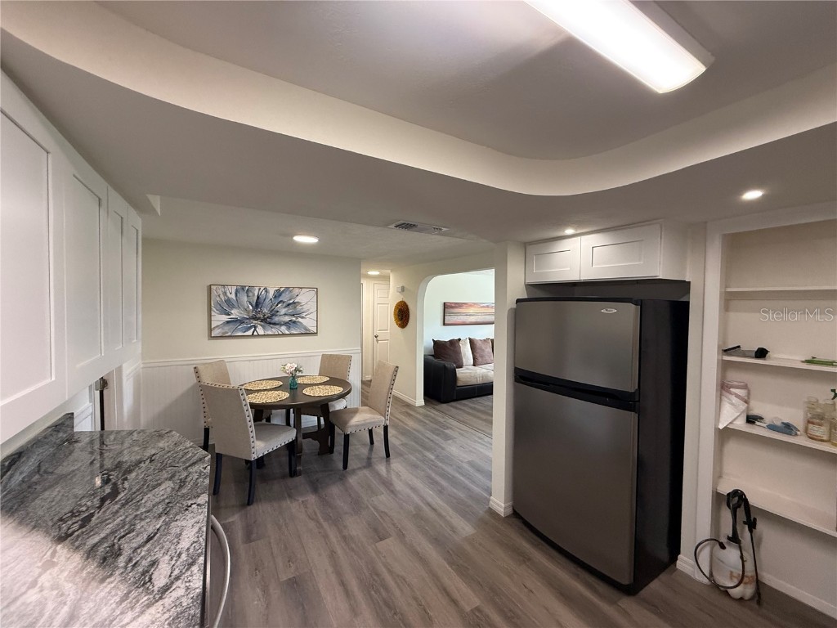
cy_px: 314
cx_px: 418
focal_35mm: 14
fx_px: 339
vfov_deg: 85.7
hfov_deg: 102.1
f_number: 2.2
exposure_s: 1/120
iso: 250
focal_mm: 2.22
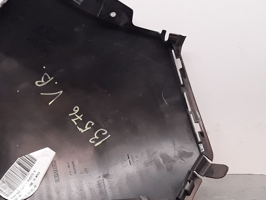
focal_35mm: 56
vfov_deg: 26.0
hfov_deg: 33.6
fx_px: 430
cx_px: 62
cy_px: 125
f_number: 1.9
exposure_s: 1/109
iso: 100
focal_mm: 2.91
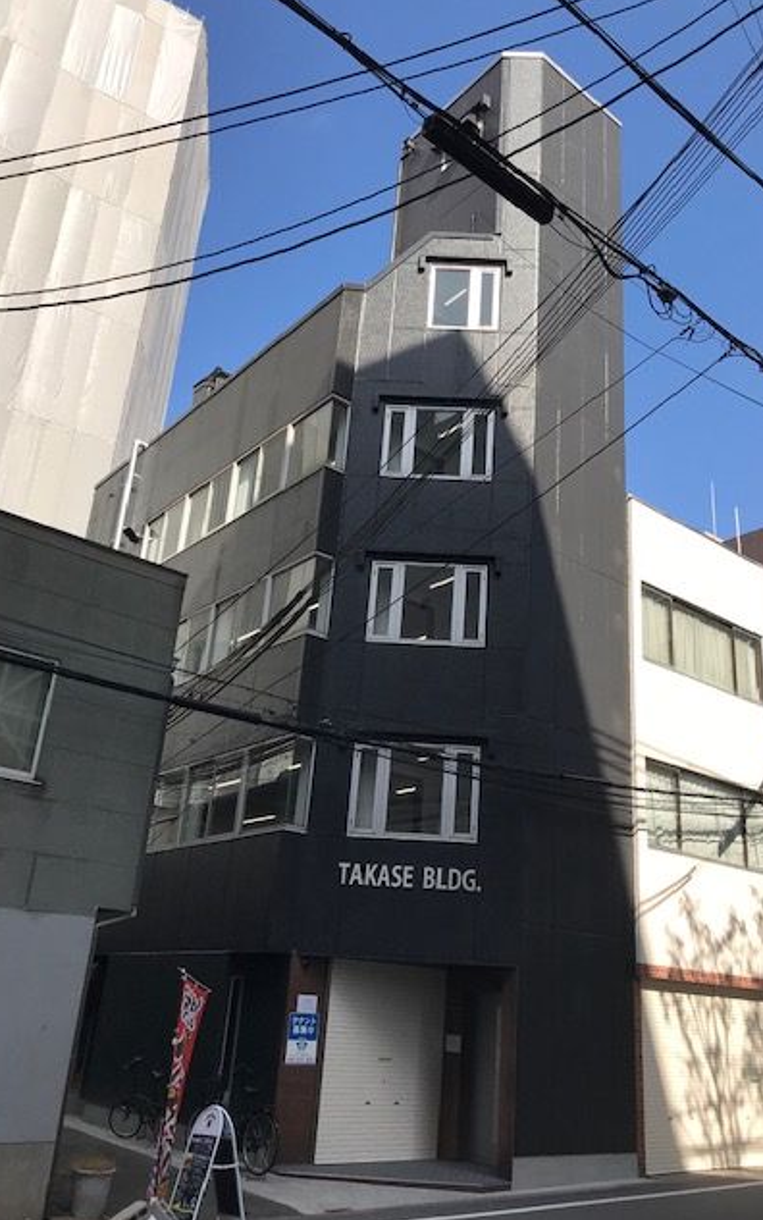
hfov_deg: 41.7
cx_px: 439
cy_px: 611
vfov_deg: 62.9
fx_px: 997
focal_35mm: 30
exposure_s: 1/1916
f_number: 1.8
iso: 20
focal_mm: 3.99
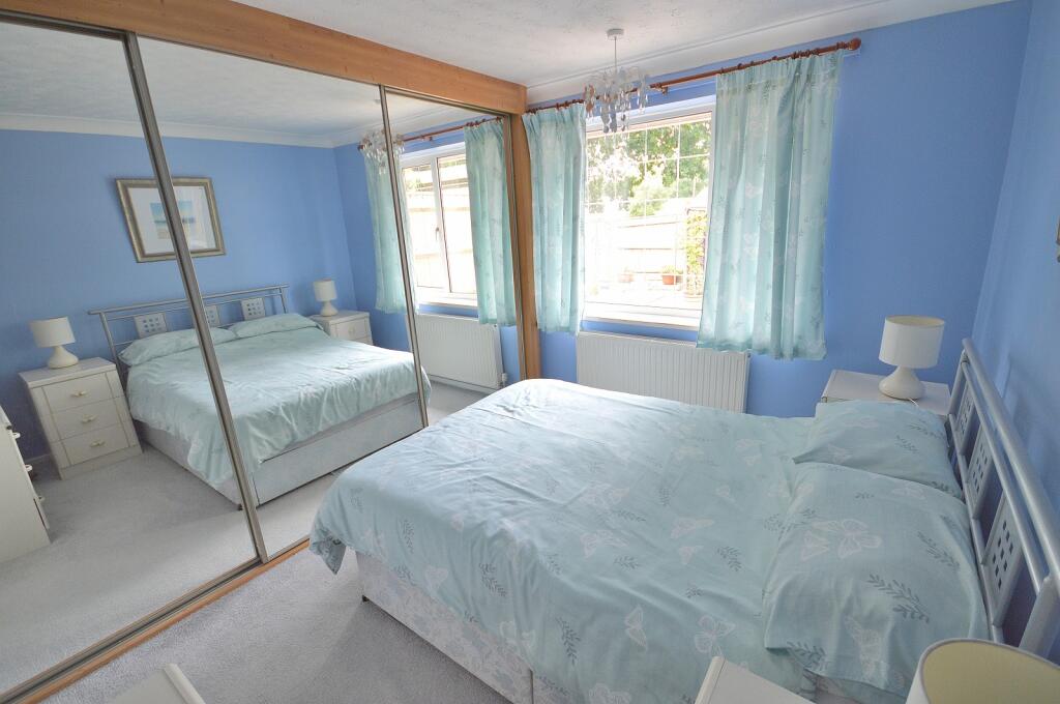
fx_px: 441
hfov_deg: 100.5
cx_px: 530
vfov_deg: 77.2
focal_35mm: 15
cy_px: 352
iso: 400
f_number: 5
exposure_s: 1/100
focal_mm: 10
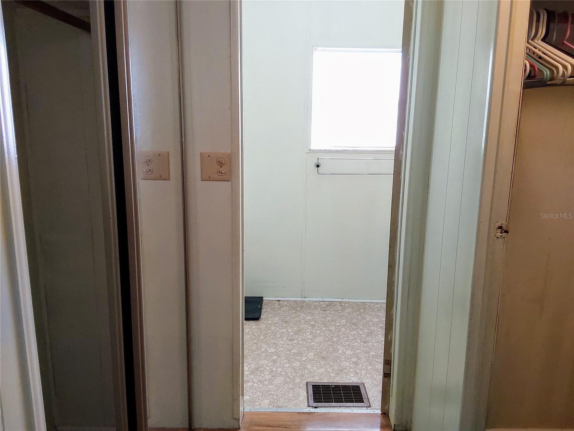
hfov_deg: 63.4
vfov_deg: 49.7
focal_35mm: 28
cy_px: 216
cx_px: 287
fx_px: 464
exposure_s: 1/60
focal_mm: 2.91
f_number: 1.9
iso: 100
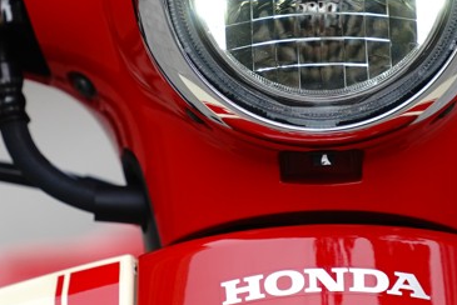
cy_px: 71
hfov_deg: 3.1
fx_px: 8347
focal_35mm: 657
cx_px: 269
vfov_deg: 2.1
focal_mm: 200
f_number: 4
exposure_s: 1/320
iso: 800
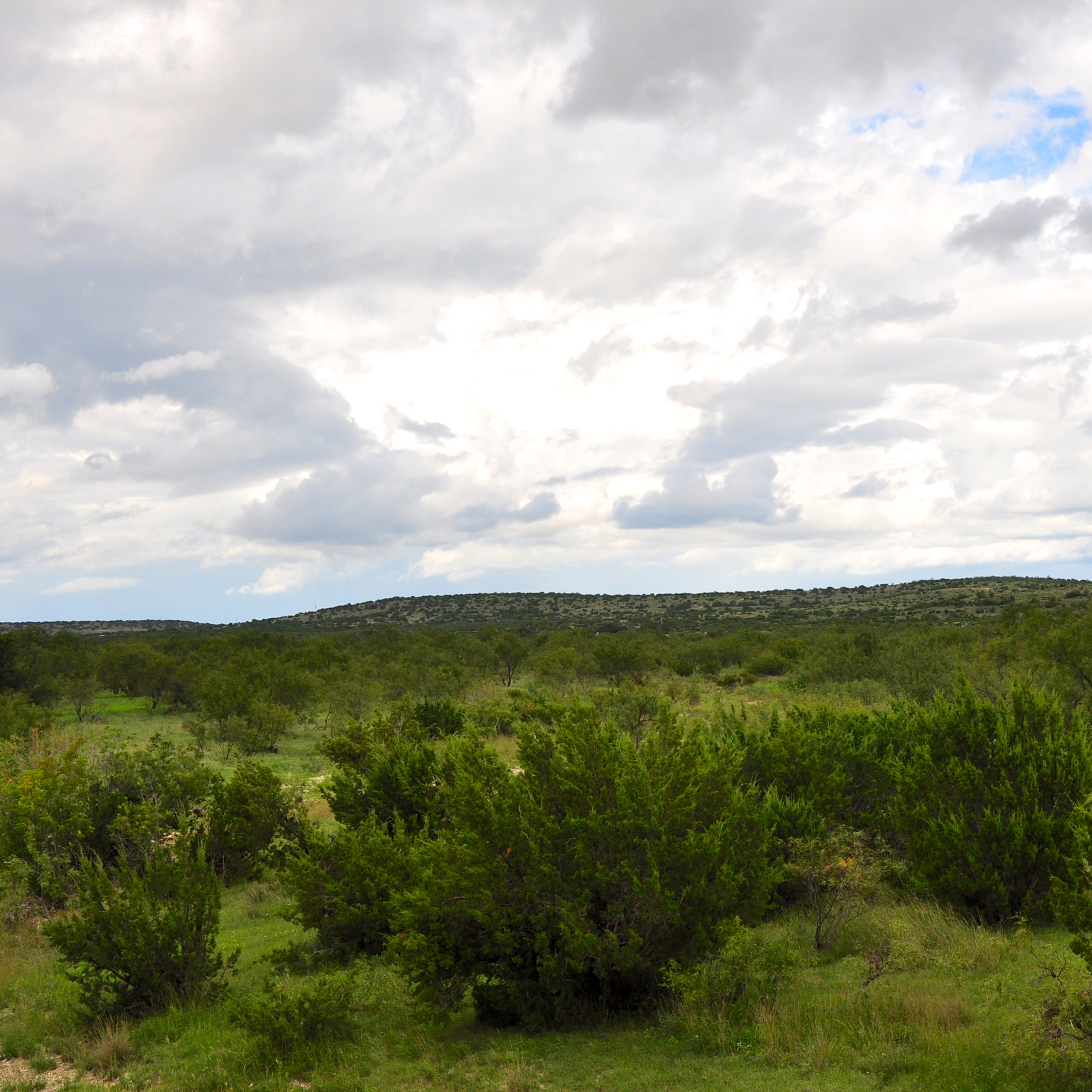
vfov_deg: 31.6
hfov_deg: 31.2
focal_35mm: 54
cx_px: 797
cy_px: 546
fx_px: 1927
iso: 320
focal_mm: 28
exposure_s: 1/250
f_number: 10
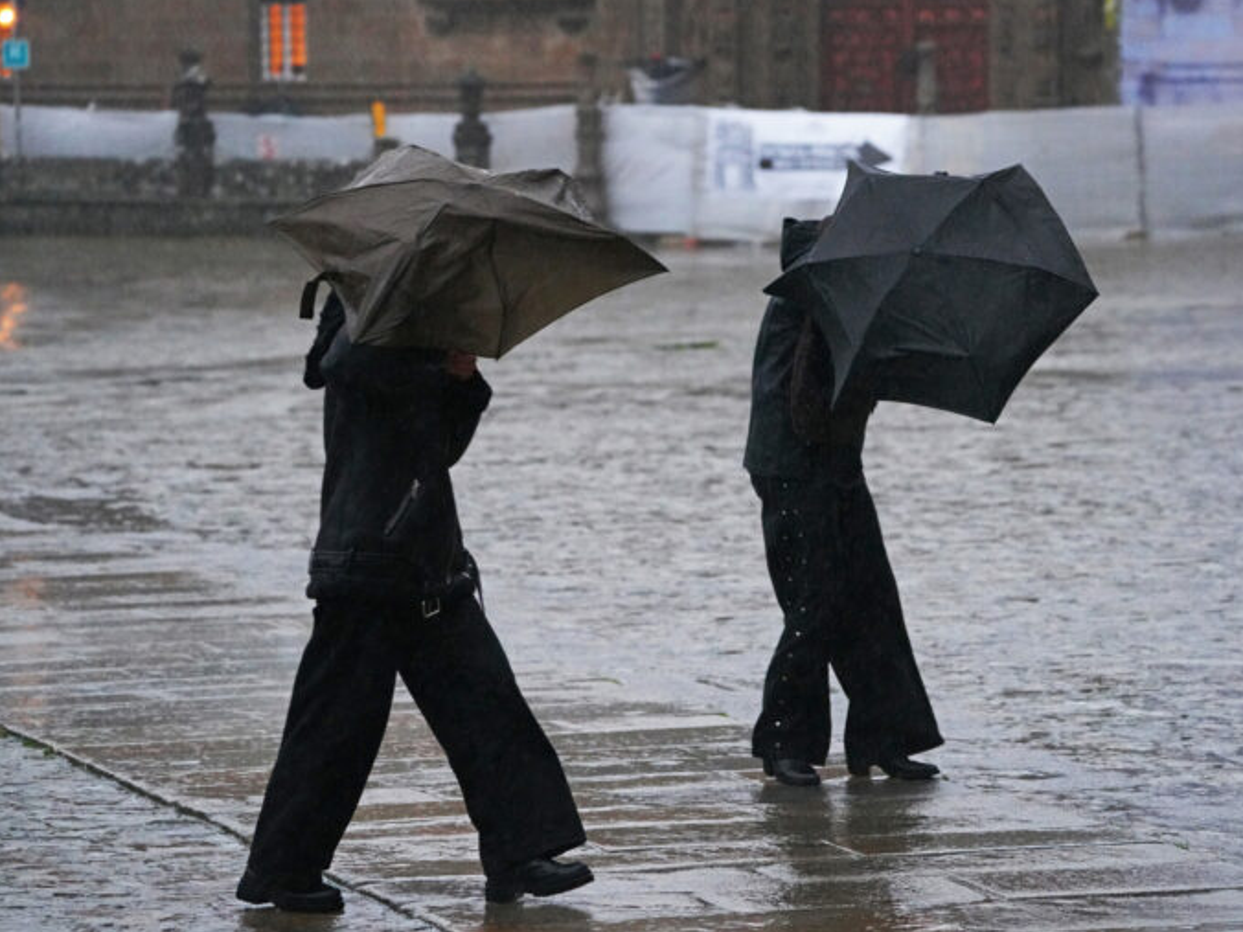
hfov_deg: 11.9
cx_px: 704
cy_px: 463
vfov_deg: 8.9
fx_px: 5961
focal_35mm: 166
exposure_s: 1/320
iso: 4000
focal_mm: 152
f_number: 5
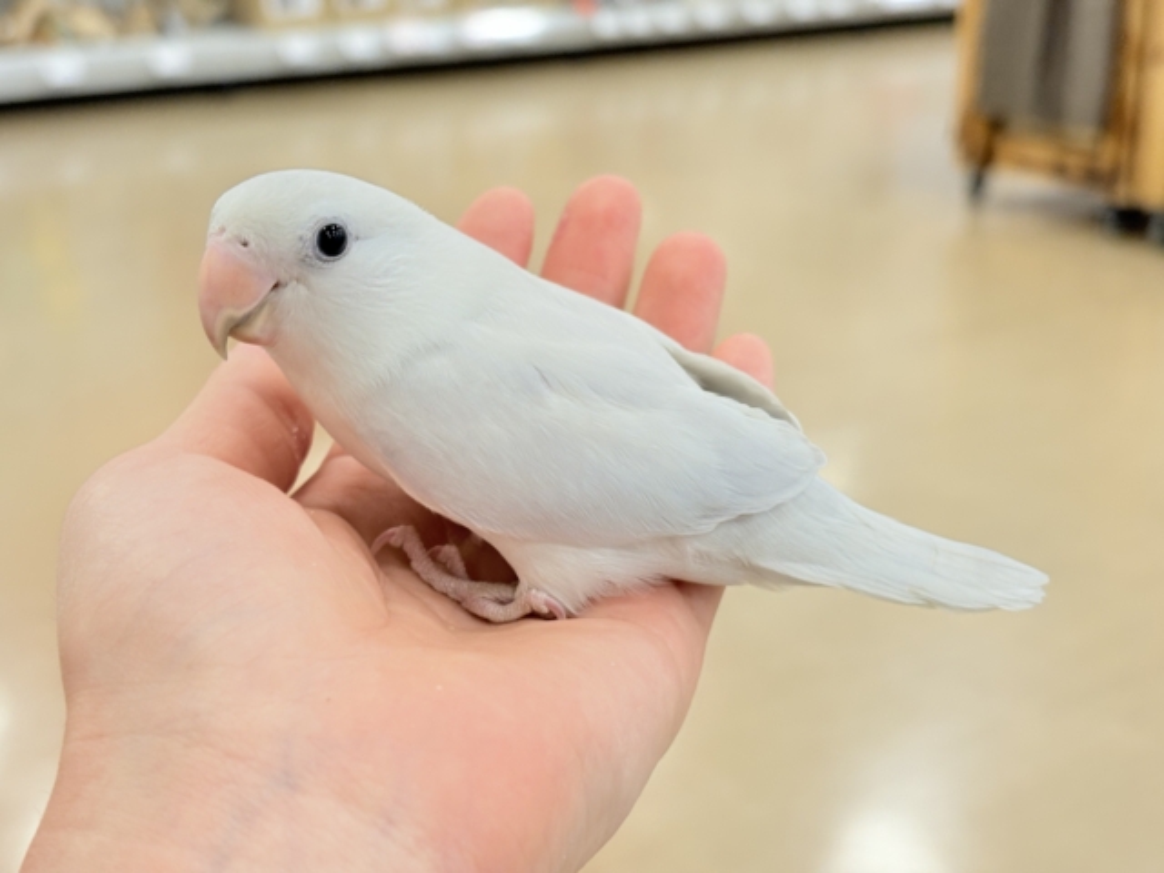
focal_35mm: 52
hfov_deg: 36.8
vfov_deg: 28.0
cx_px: 582
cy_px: 436
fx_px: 1749
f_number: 1.6
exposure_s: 1/50
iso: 40
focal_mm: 5.96
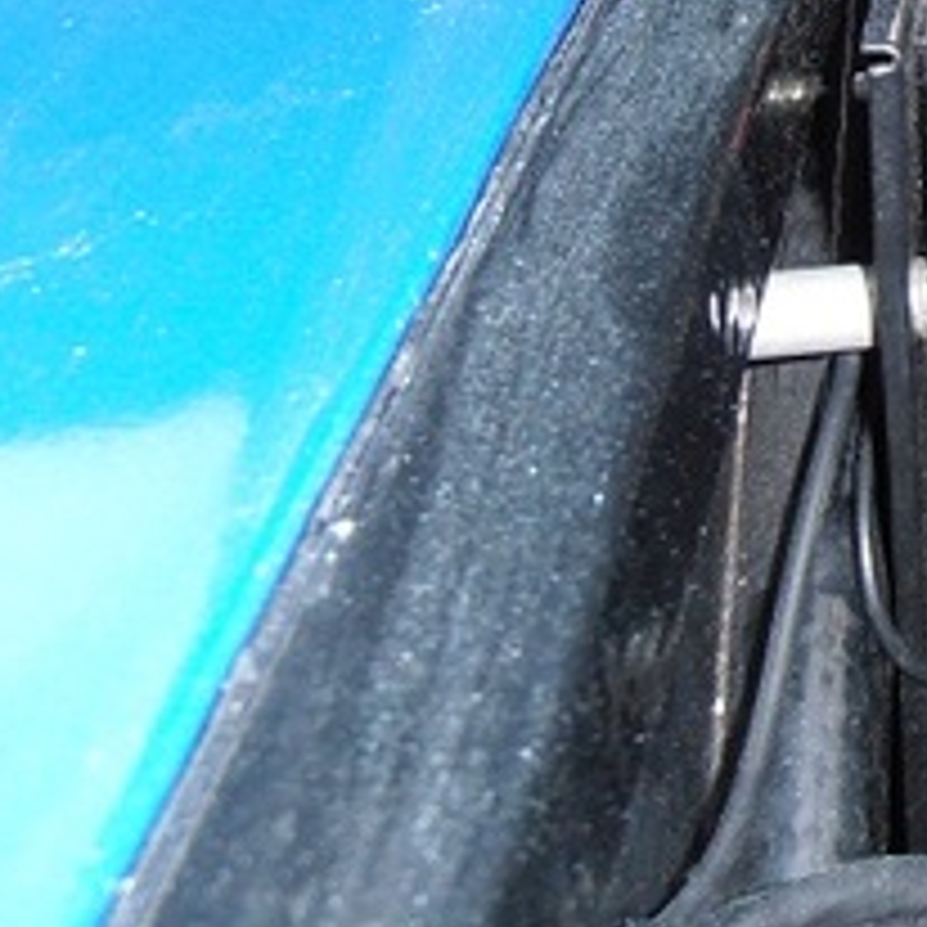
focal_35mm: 66
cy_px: -63
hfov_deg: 21.8
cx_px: 1386
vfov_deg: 24.5
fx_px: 2000
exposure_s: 1/30
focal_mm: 4.2
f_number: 3
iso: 125
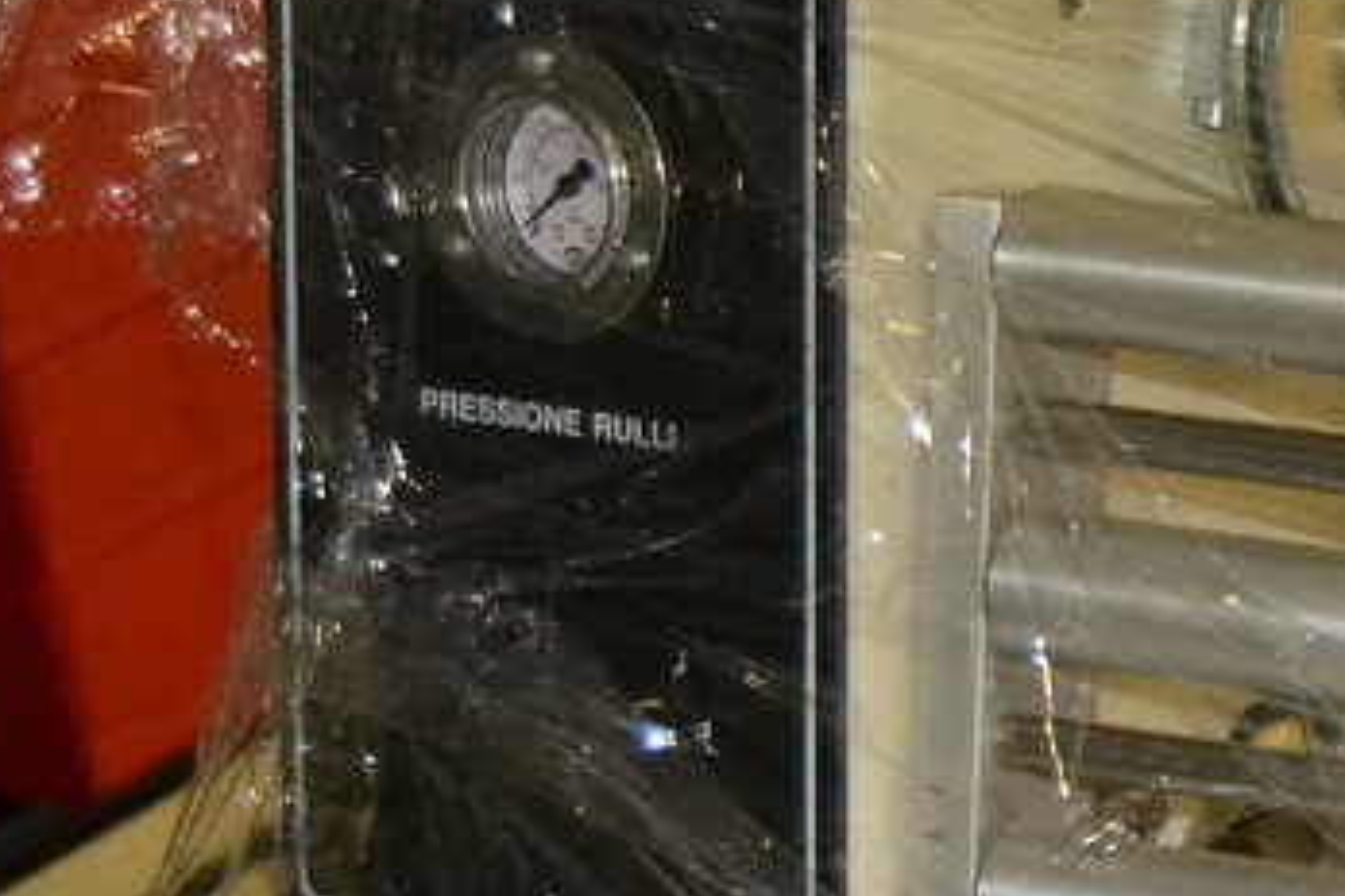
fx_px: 6687
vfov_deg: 7.6
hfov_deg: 10.8
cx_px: 2309
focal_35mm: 179
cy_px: 950
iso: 2800
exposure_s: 1/60
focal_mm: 30
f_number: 4.2
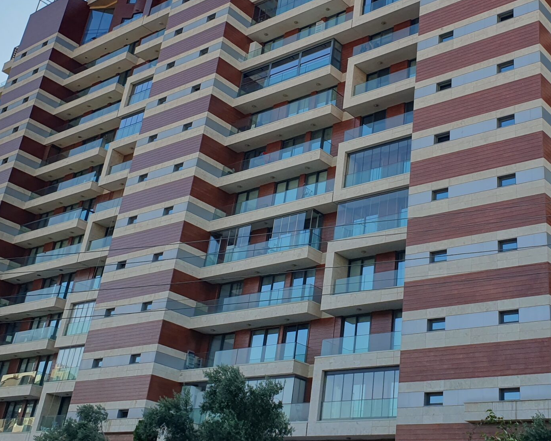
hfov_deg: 39.1
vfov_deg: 31.5
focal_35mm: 47
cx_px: 368
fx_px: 767
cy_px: 106
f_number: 2.4
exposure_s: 1/932
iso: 50
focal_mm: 4.32
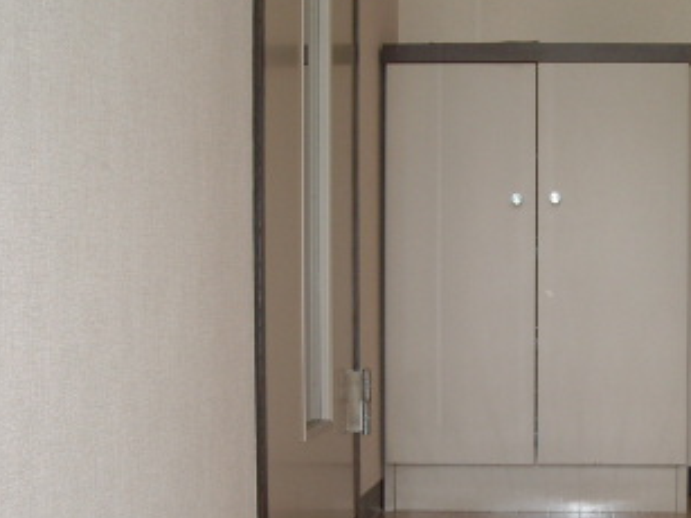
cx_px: 563
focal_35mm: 73
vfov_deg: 20.0
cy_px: 381
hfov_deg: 26.2
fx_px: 1457
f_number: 2.8
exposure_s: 1/60
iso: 100
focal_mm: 5.7
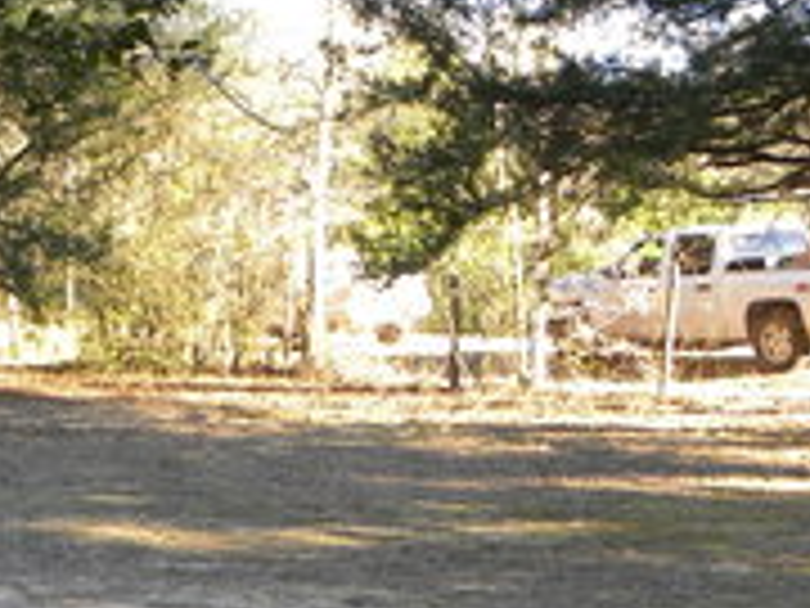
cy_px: 549
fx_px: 1732
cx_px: 63
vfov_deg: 19.5
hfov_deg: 25.4
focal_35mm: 74
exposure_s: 1/77.6
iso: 64
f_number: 3.2
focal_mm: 4.6
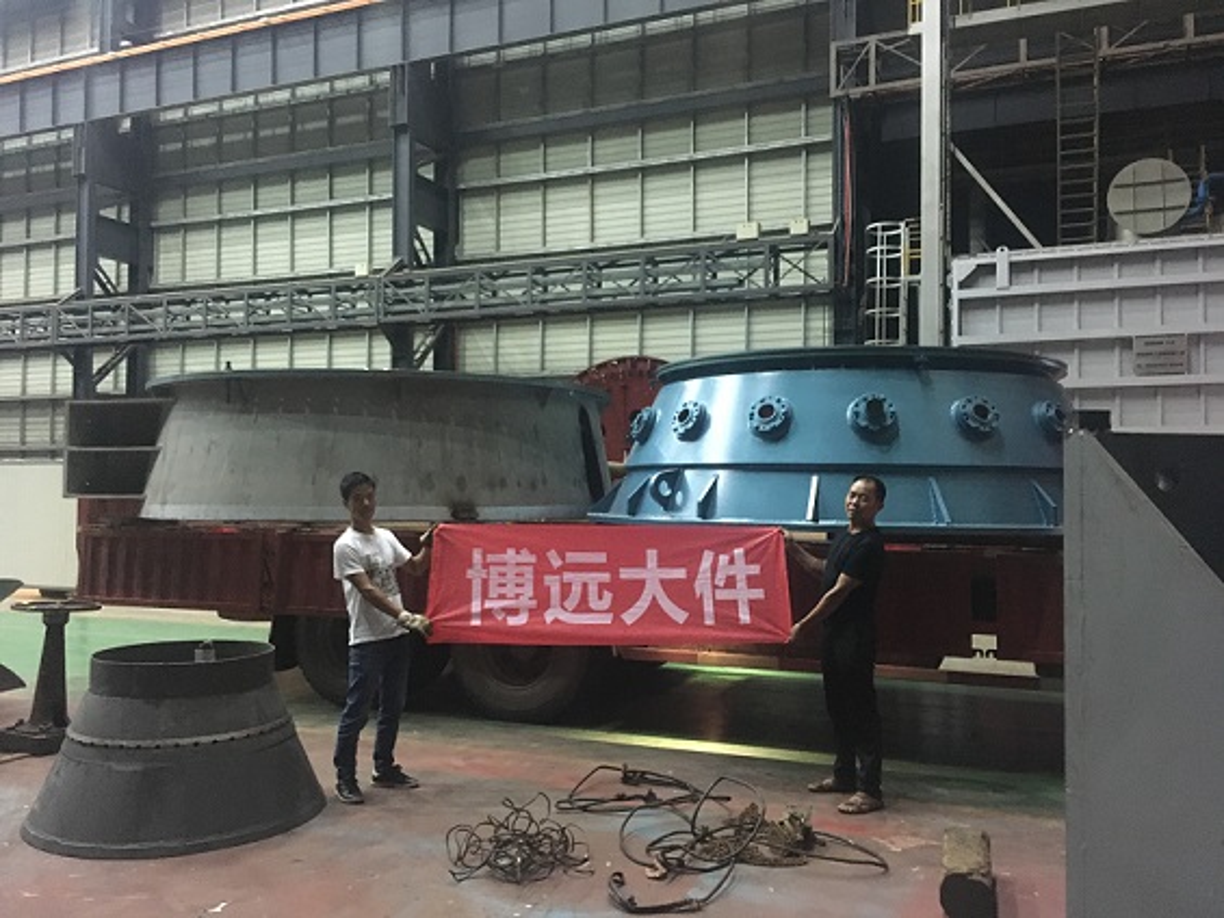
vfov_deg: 48.2
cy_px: 459
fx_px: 1026
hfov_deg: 61.6
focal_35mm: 29
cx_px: 612
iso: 400
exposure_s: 1/17
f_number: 2.2
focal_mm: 4.15
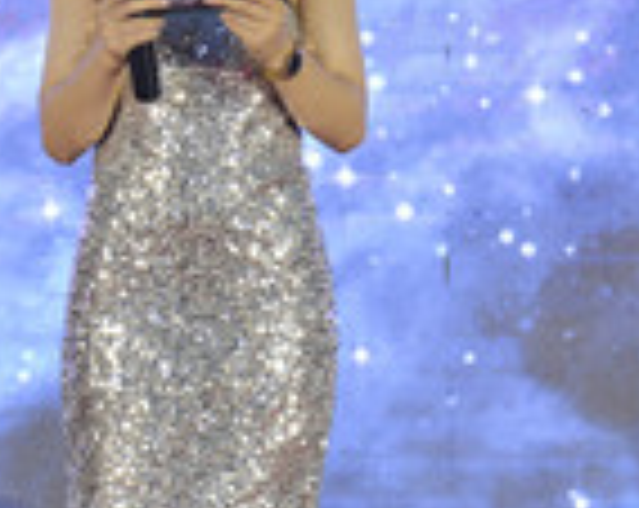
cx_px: -468
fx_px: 8795
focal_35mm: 466
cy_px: 38
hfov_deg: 4.1
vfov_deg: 3.3
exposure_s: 1/100
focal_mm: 110
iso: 400
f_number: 5
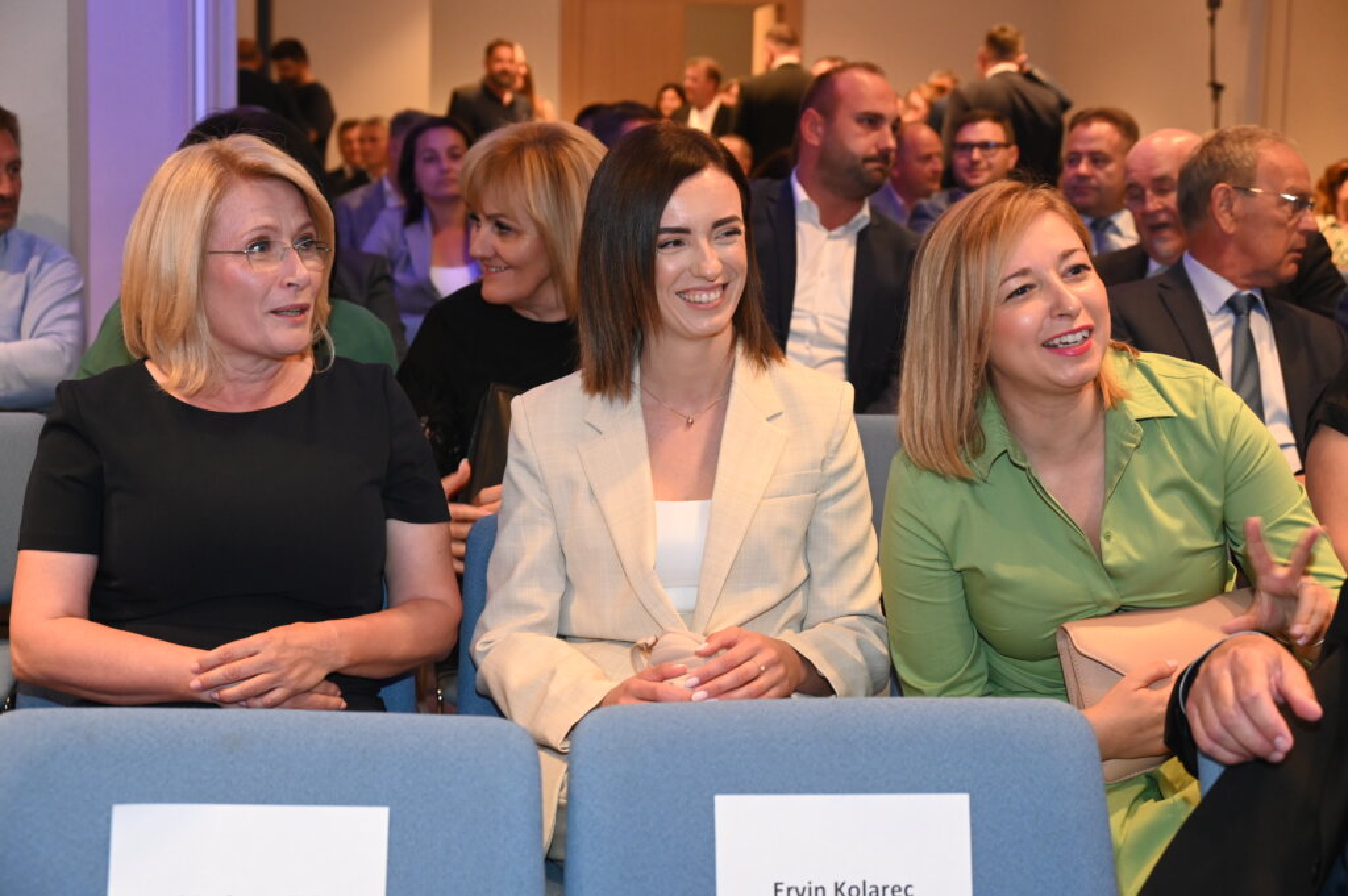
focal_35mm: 57
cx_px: 674
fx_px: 2133
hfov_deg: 35.1
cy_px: 448
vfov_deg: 23.7
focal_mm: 57
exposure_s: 1/60
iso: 2800
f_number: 5.6
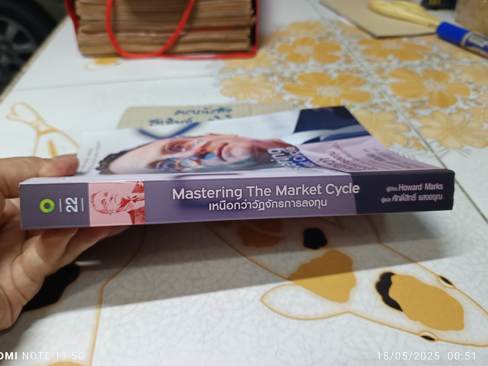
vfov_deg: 53.1
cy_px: 178
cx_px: 230
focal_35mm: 26
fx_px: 367
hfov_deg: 67.3
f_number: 1.7
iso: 989
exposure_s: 1/25
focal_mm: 5.31
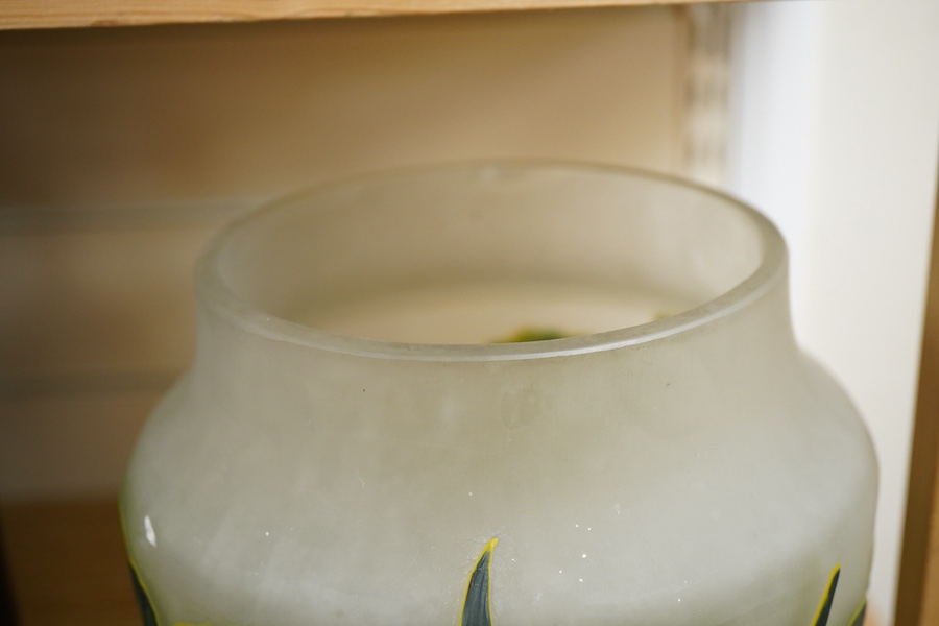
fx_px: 1174
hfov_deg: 43.6
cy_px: 313
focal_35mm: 45
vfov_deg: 29.9
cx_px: 470
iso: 1250
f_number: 6.3
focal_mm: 30
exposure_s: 1/125
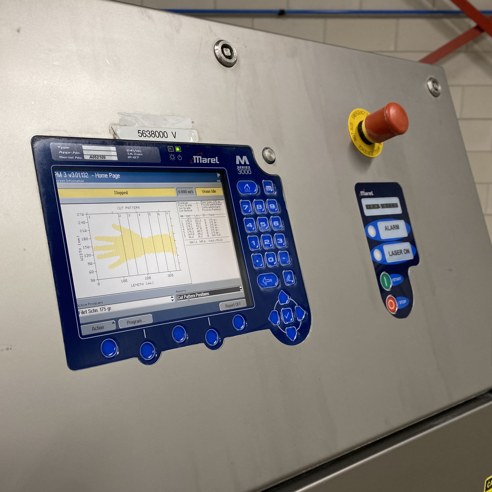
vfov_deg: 49.7
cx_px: 167
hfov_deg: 48.9
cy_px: 257
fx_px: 531
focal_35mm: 33
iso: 160
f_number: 1.8
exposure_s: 1/50
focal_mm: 4.25
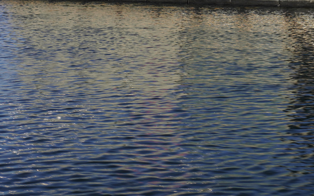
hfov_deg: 18.4
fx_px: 951
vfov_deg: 11.5
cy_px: -46
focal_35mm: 111
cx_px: 284
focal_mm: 31
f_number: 10
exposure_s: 1/125
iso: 100
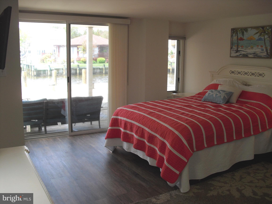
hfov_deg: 51.4
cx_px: 136
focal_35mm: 36
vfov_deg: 39.7
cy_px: 102
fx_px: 283
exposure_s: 1/125
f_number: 3.1
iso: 100
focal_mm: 6.3
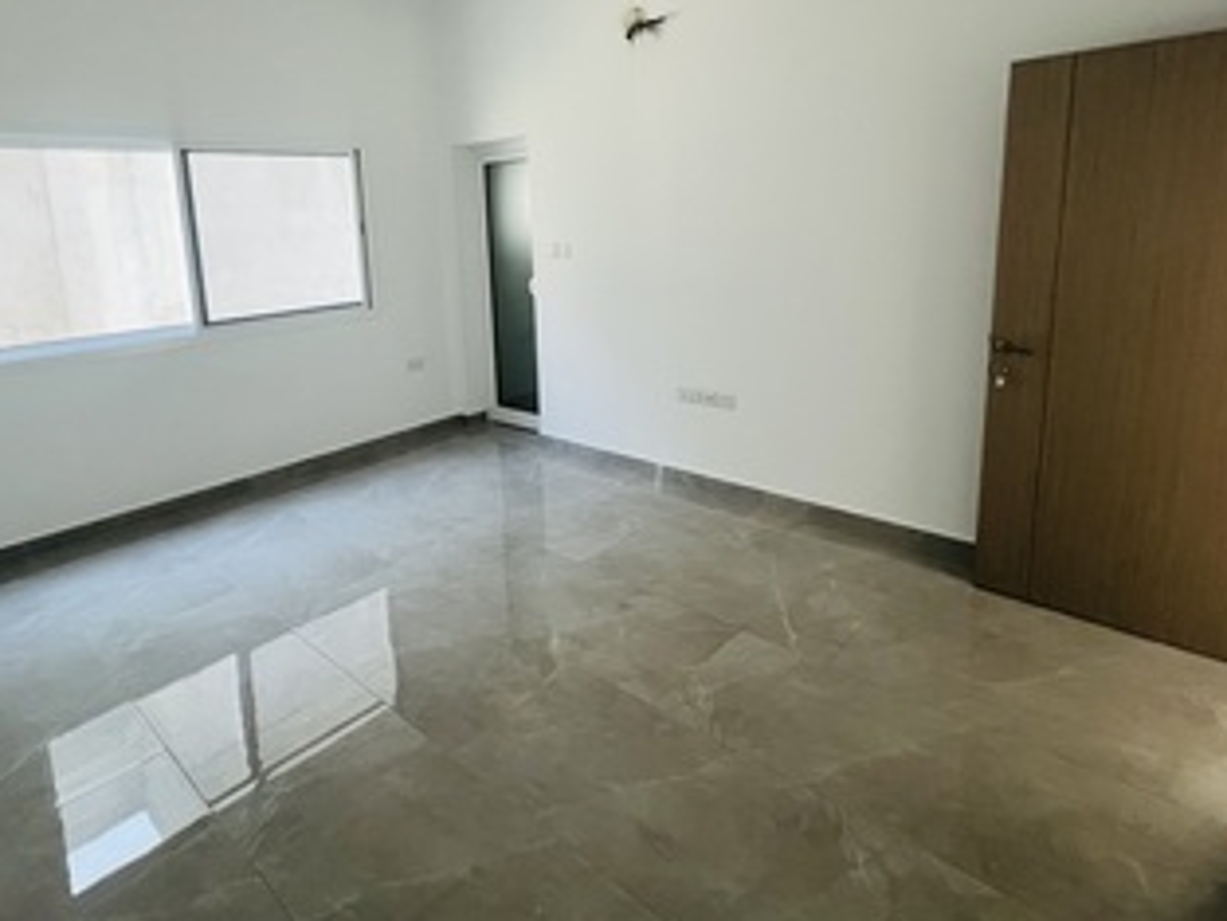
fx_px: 674
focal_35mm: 19
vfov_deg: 67.6
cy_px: 343
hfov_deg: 84.3
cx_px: 543
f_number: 1.8
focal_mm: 1.57
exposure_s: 1/99
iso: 160
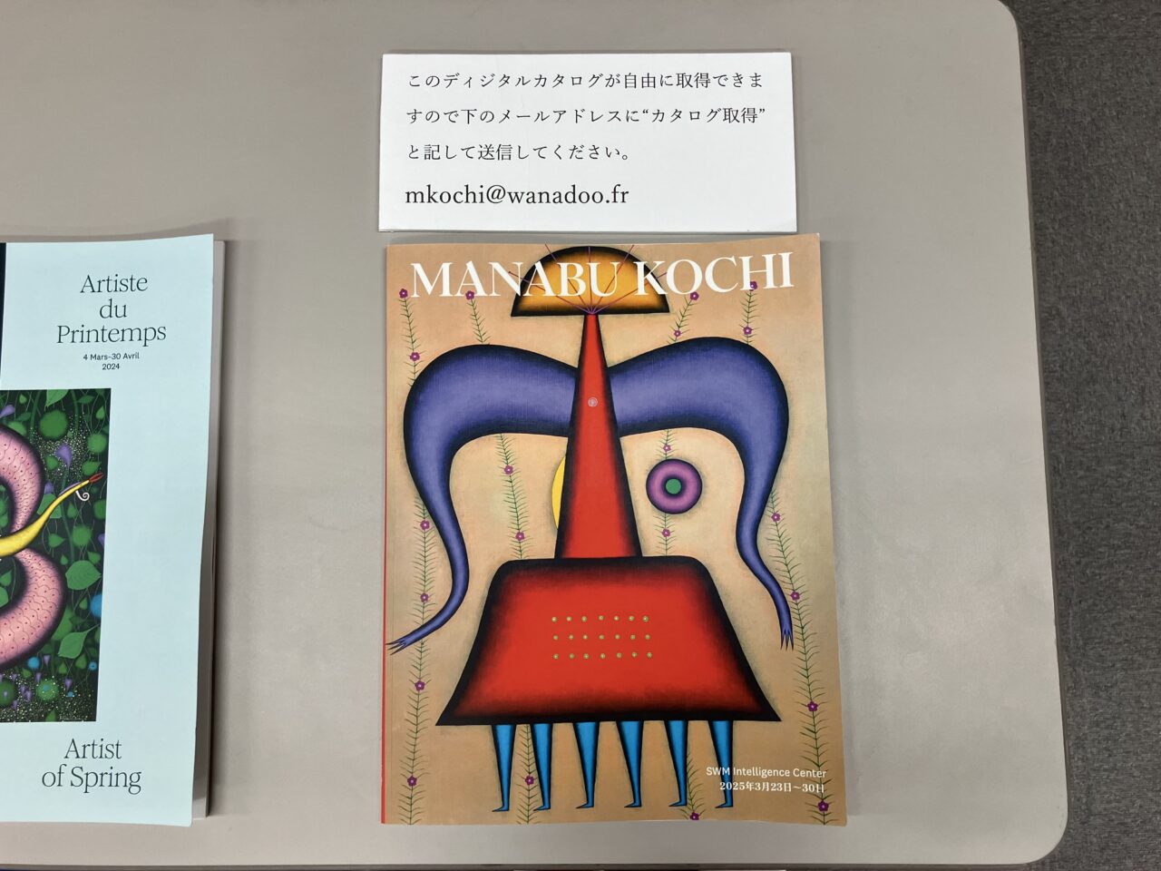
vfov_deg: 49.7
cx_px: 580
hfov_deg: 63.4
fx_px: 939
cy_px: 436
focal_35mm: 28
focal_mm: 3.99
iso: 64
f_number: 1.8
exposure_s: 1/120
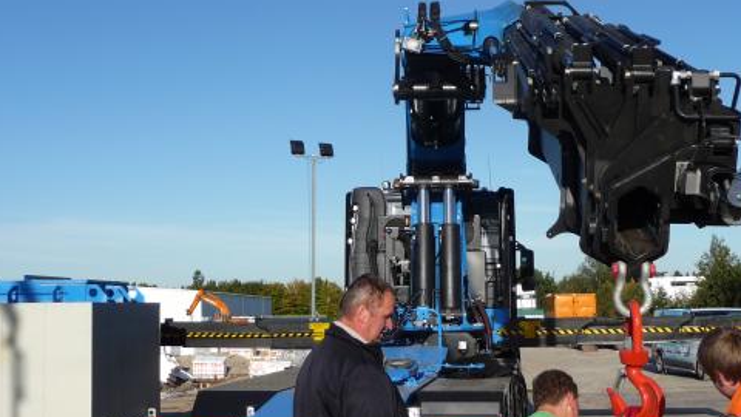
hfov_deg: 42.1
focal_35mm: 49
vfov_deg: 24.4
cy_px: 241
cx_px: 404
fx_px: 963
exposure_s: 1/1300
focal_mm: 6
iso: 100
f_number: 3.7
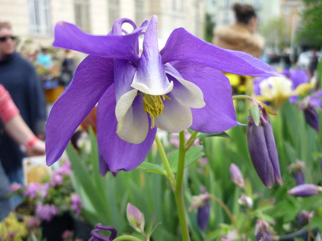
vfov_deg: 42.9
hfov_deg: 55.4
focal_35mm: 33
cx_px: 161
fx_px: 307
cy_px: 120
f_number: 2.8
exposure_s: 1/250
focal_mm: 5.5
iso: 80
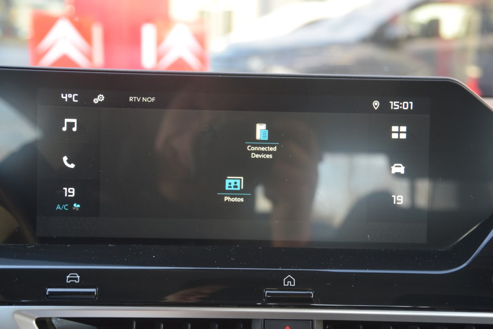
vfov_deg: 23.8
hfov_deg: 35.0
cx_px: 246
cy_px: 164
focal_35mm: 57
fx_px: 781
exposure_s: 1/60
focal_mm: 38
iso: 500
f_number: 4.5
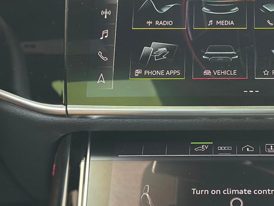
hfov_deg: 22.1
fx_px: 689
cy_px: 34
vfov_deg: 16.8
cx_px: 235
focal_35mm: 87
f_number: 1.78
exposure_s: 1/40
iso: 400
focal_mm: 6.86
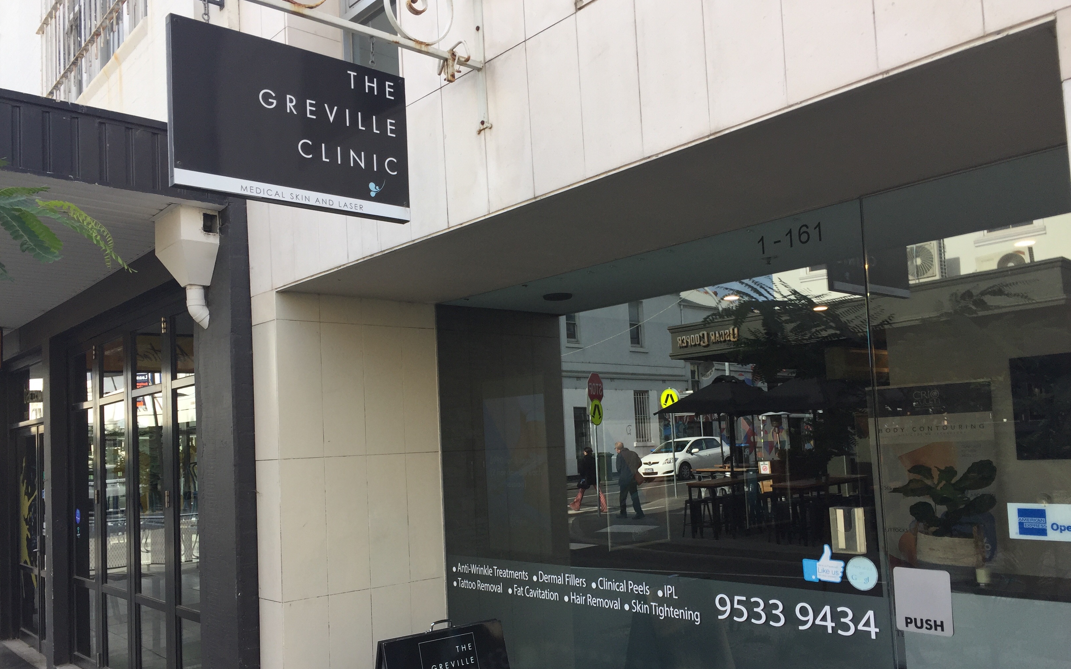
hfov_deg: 61.2
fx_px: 905
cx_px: 532
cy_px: 391
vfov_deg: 40.5
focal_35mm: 31
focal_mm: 4.15
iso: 32
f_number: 2.2
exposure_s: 1/380
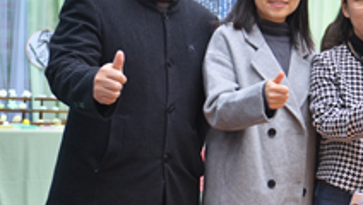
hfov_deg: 14.7
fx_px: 1369
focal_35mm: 142
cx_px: 425
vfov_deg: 8.6
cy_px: 19
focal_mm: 48
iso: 400
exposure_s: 1/200
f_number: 2.8
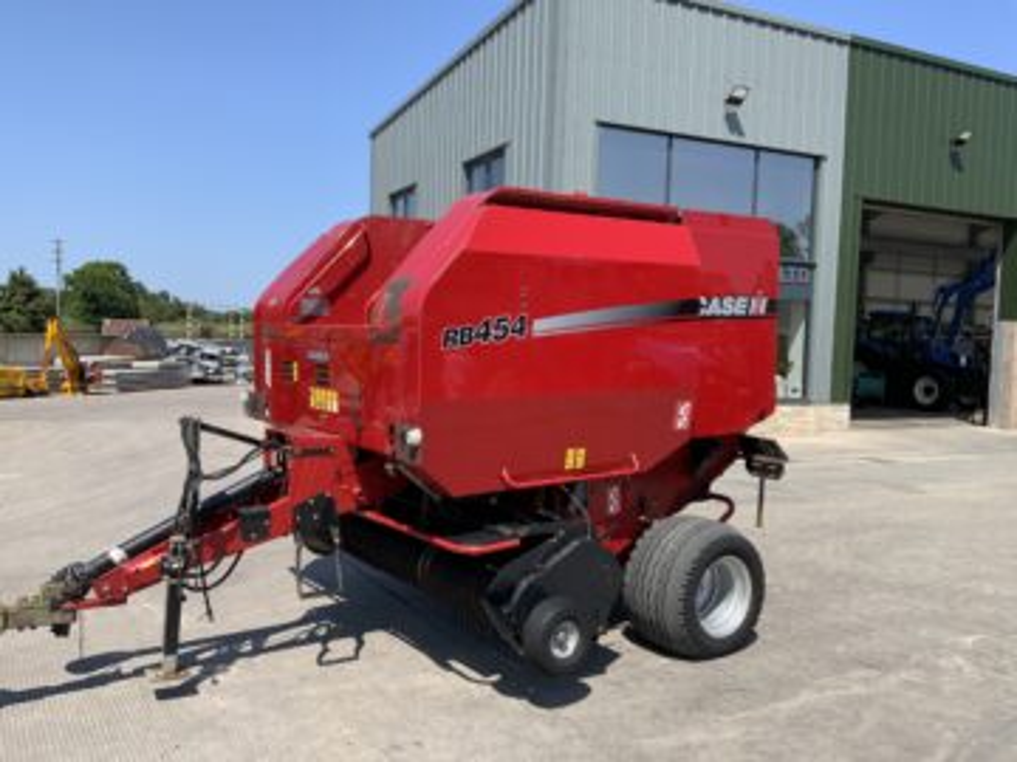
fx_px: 852
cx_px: 508
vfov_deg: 48.2
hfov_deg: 61.7
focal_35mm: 29
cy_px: 381
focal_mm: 3
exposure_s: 1/1412
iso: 16
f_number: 1.8
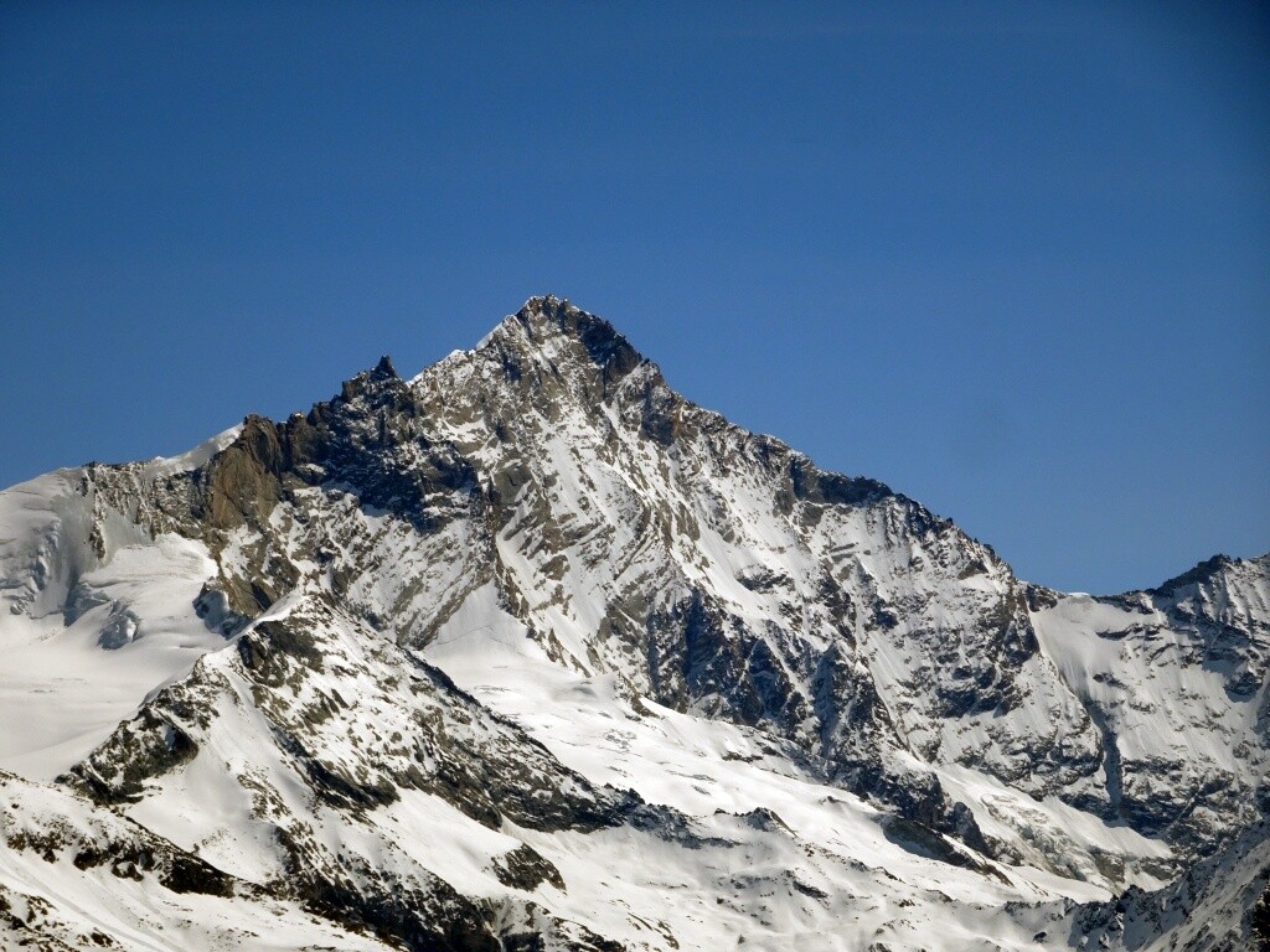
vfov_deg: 7.0
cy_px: 476
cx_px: 635
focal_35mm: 212
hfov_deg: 9.3
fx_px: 7778
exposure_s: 1/1000
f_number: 6.3
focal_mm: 36.24
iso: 80
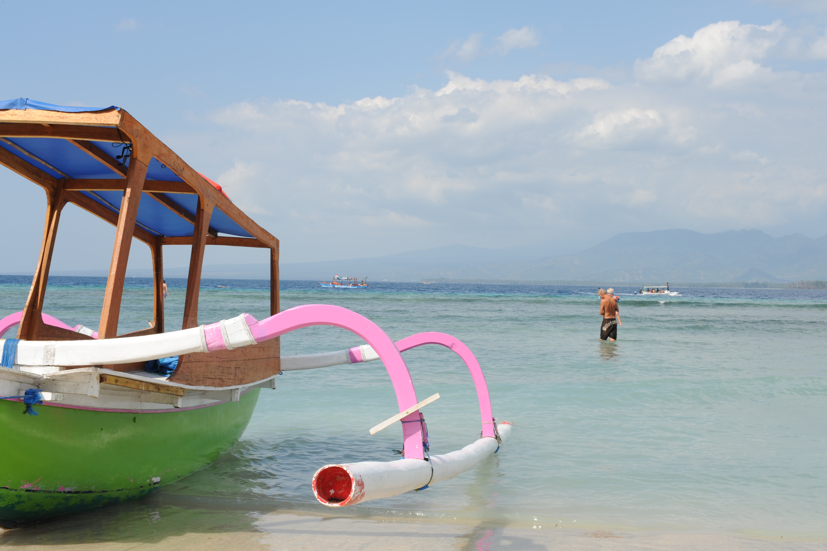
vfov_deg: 27.0
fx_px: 1148
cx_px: 414
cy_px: 276
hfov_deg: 39.6
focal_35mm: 50
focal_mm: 50
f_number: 16
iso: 200
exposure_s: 1/125
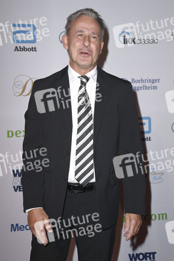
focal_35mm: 70
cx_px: 87
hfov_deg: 19.4
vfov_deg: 28.9
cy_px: 130
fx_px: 508
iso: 640
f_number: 5.6
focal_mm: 70
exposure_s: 1/200
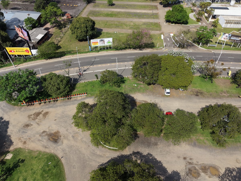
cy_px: 90
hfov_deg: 71.6
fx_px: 167
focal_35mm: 24
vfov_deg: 56.8
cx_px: 120
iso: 200
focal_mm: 8.67
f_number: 1.8
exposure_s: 1/5000
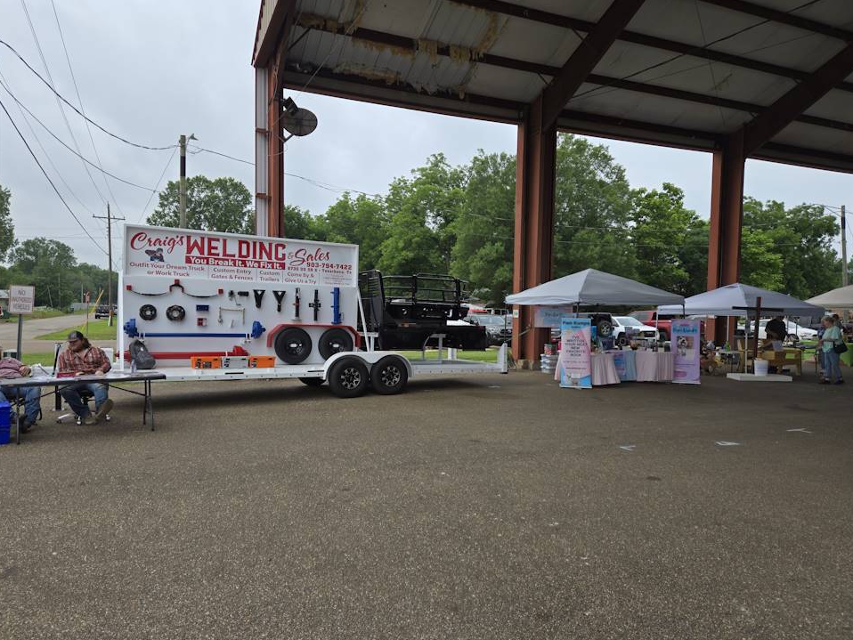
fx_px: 592
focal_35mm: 24
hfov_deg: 71.6
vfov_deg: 56.8
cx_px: 419
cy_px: 332
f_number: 1.8
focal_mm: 5.4
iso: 25
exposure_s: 1/1064
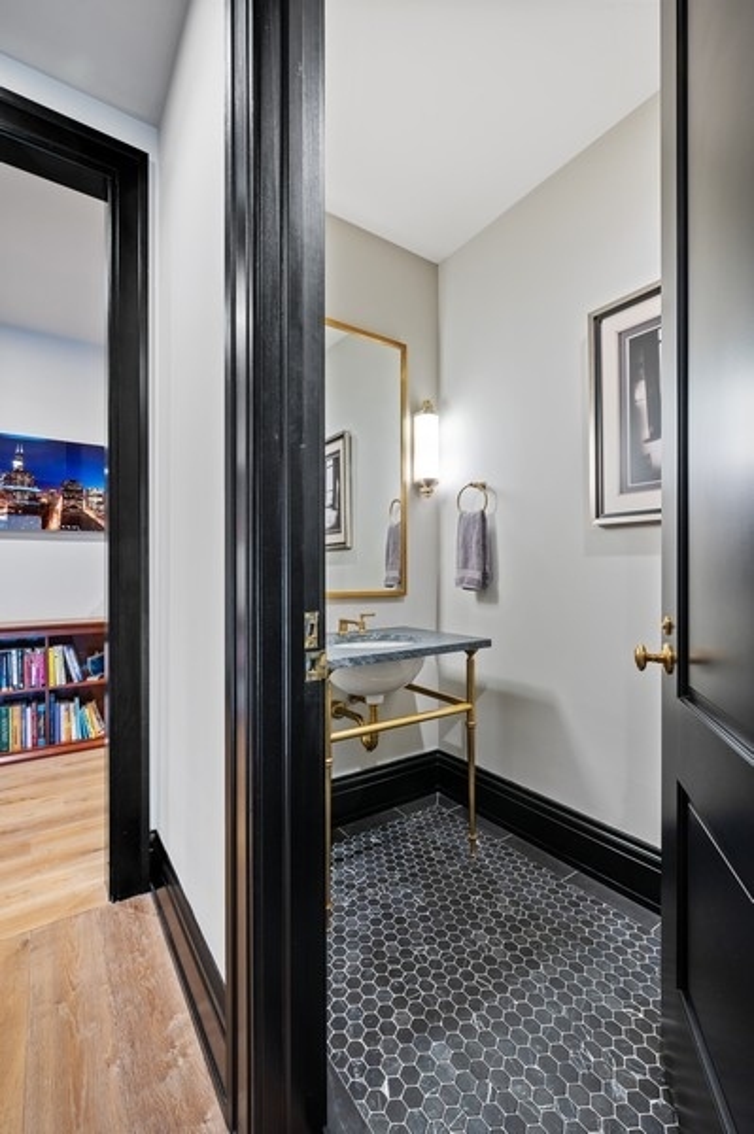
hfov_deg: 75.4
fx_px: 488
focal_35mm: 16
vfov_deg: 98.6
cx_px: 377
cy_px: 567
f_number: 9.5
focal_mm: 15.5
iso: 200
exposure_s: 1
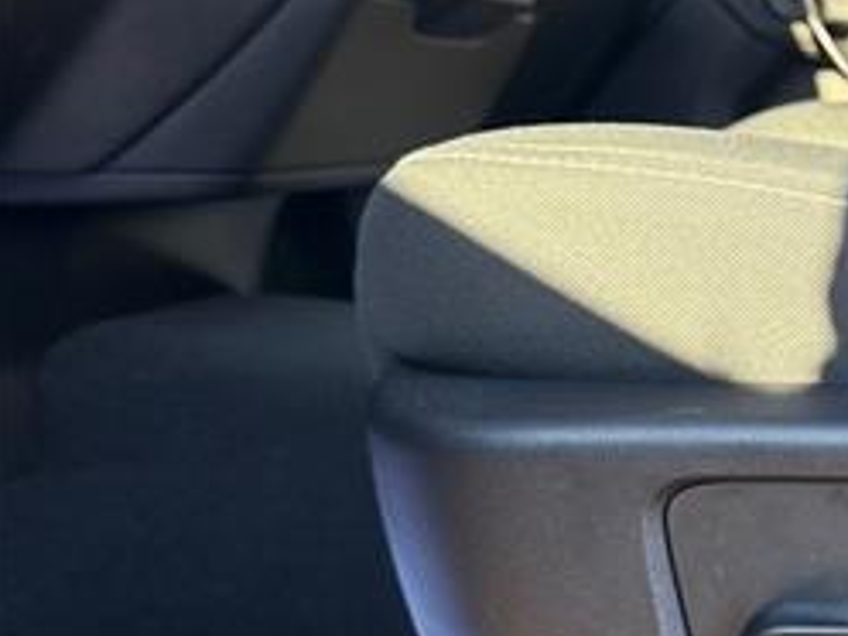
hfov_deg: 26.7
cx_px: 1084
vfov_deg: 23.5
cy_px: 434
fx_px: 1519
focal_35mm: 62
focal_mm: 6.76
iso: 200
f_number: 1.78
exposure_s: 1/89
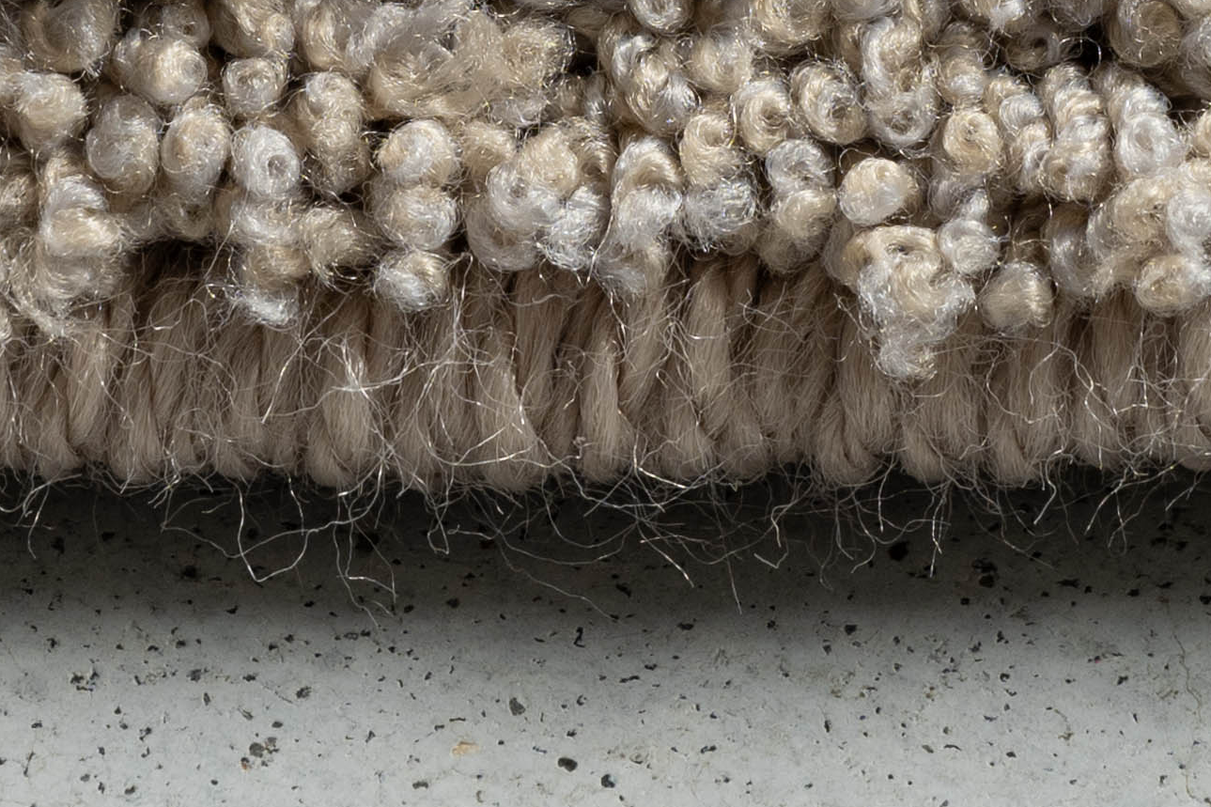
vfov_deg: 2.4
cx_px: 1020
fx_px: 19608
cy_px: -479
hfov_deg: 3.5
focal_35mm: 583
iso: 100
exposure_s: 1/125
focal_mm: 91
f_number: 10
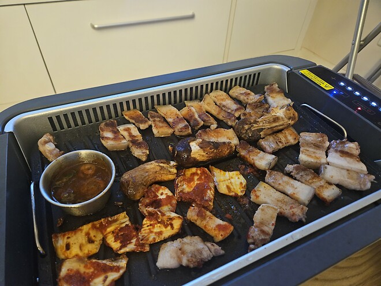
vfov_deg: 58.9
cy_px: 143
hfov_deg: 73.9
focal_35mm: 23
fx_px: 253
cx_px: 190
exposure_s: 1/24
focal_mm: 5.4
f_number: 1.8
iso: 1250
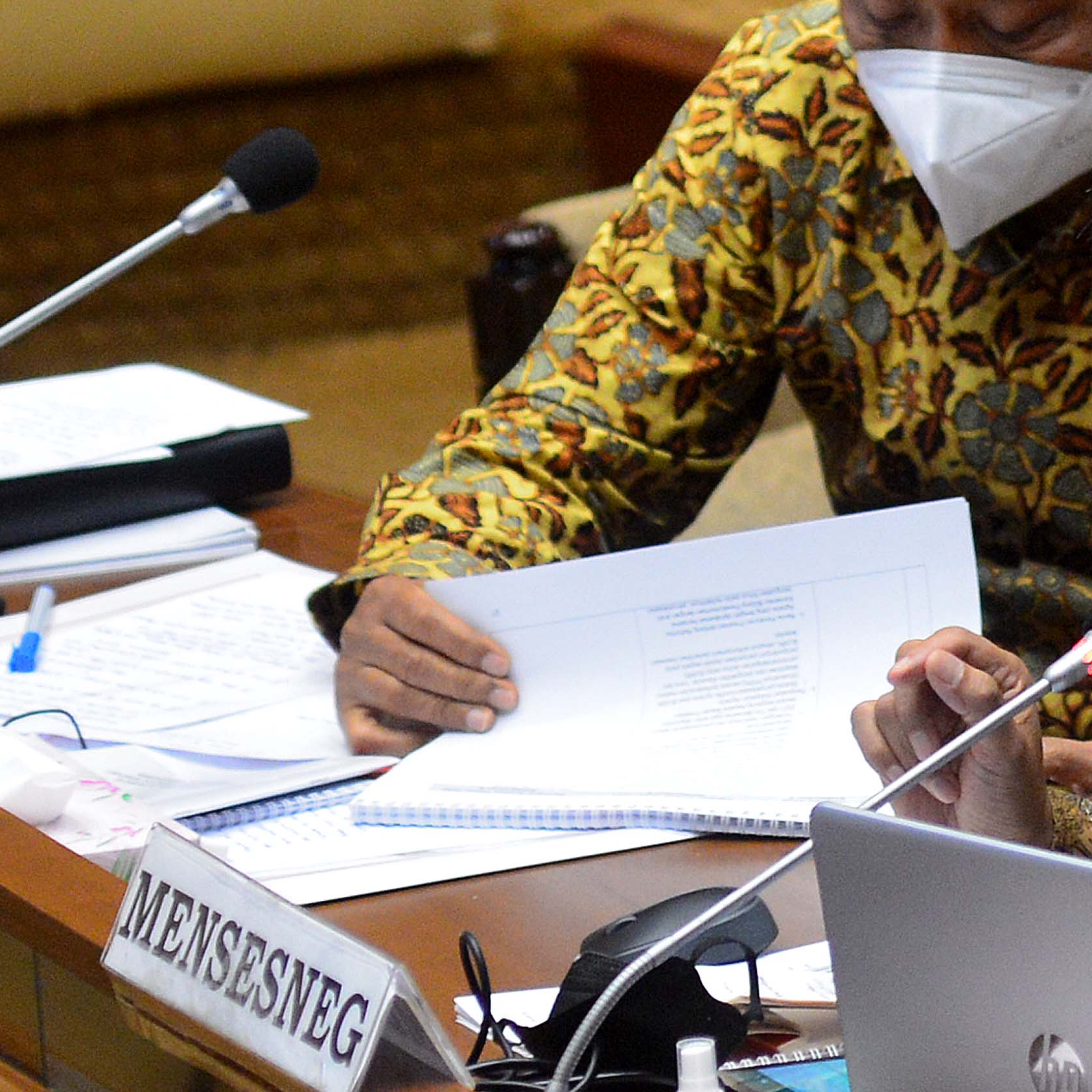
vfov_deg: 2.9
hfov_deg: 2.9
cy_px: 801
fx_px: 21664
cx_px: 1780
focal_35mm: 607
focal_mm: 200
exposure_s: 1/125
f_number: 4.5
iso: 2000
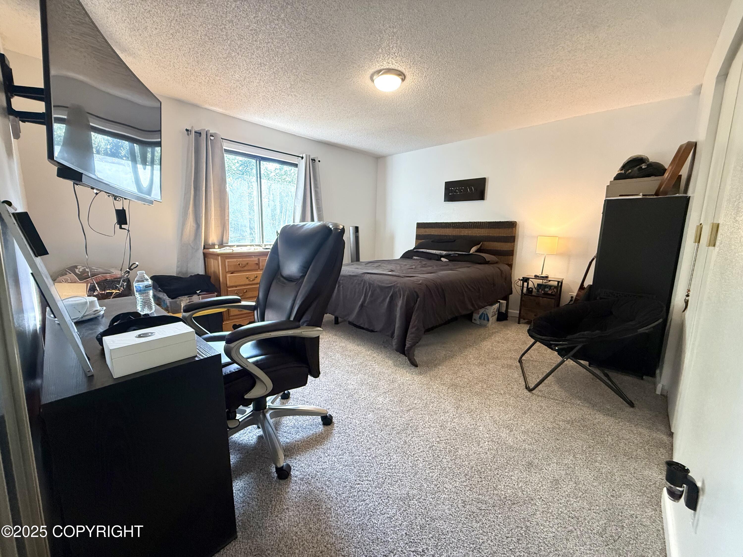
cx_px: 372
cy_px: 278
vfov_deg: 85.7
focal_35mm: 14
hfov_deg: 102.1
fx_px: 300
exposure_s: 1/120
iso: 500
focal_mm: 2.22
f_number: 2.2
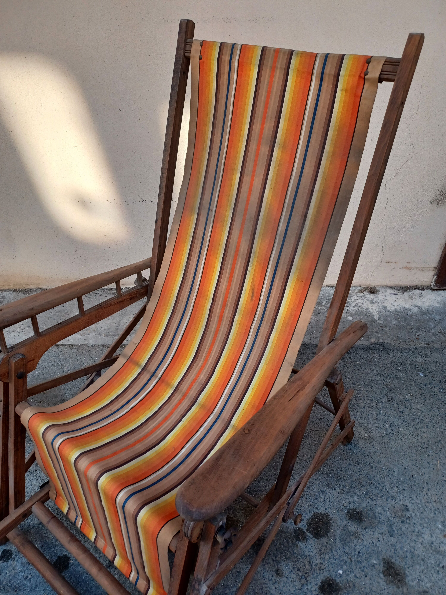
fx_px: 429
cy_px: 298
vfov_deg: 69.4
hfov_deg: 54.9
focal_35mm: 25
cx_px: 223
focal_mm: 4.6
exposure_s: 1/49
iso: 50
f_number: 1.8
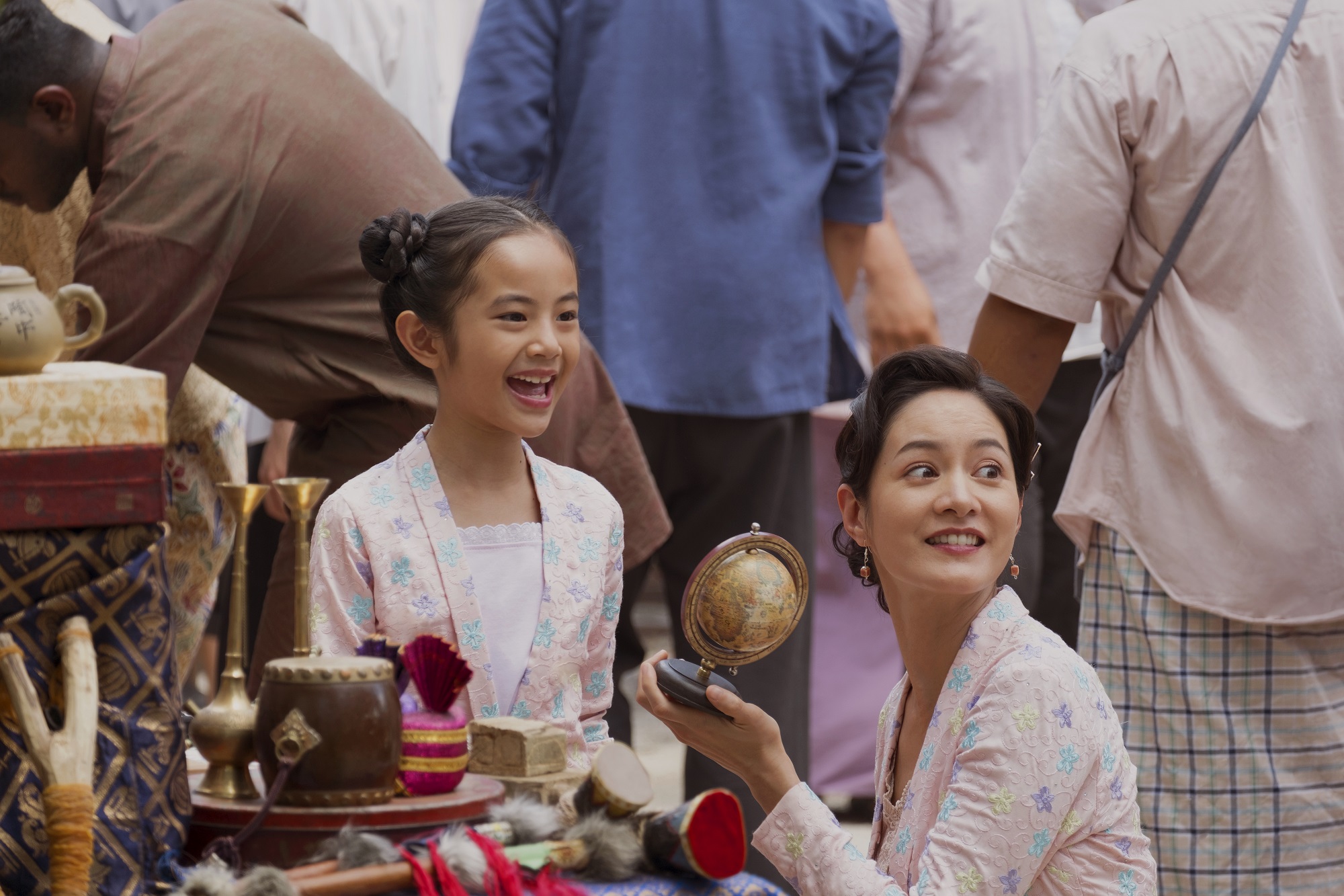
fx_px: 6495
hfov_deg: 11.8
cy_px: 448
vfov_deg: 7.9
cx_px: 672
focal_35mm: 174
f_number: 4.2
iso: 250
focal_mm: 115.9
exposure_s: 1/250
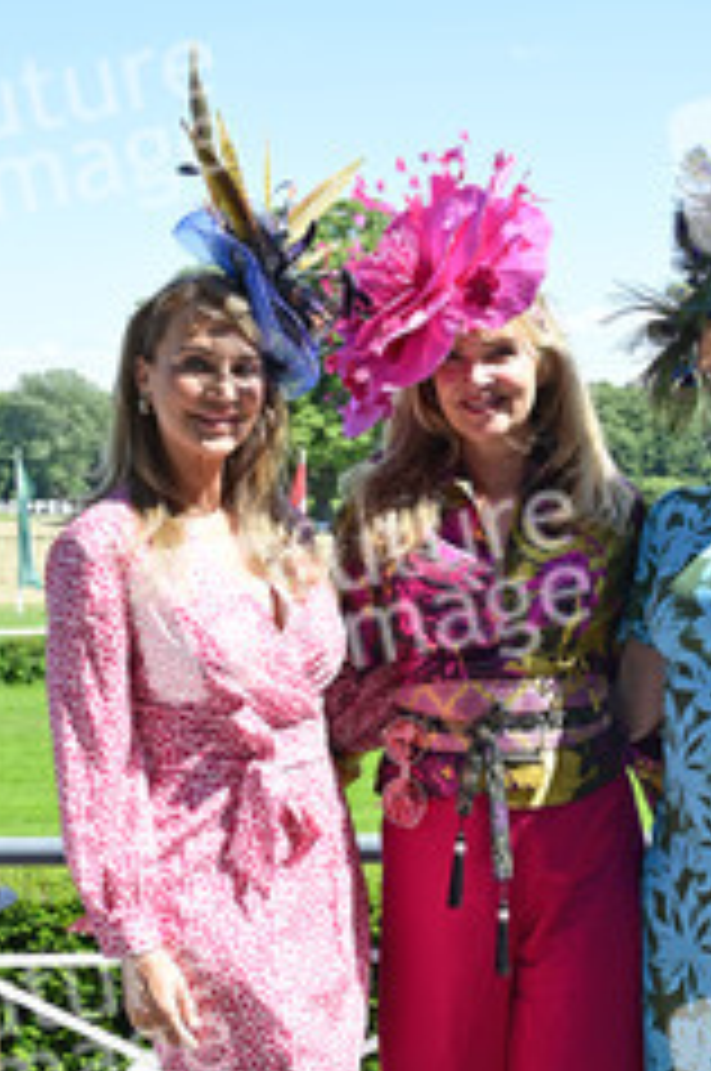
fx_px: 1901
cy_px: 824
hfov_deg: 21.1
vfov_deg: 30.8
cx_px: 490
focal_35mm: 64
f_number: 6.3
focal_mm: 38
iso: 100
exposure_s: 1/200
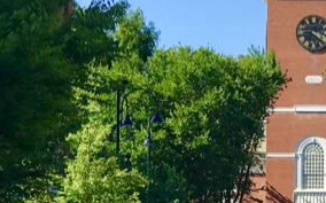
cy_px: 45
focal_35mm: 218
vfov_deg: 6.0
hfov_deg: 9.6
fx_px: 1935
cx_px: 306
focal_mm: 6.6
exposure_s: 1/556
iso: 20
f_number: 2.8
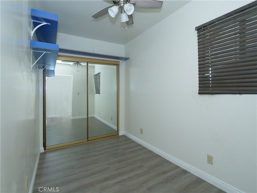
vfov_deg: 78.1
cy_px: 96
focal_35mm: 16
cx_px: 128
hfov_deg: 94.5
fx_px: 119
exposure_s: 1/60
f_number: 5.6
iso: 2500
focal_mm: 8
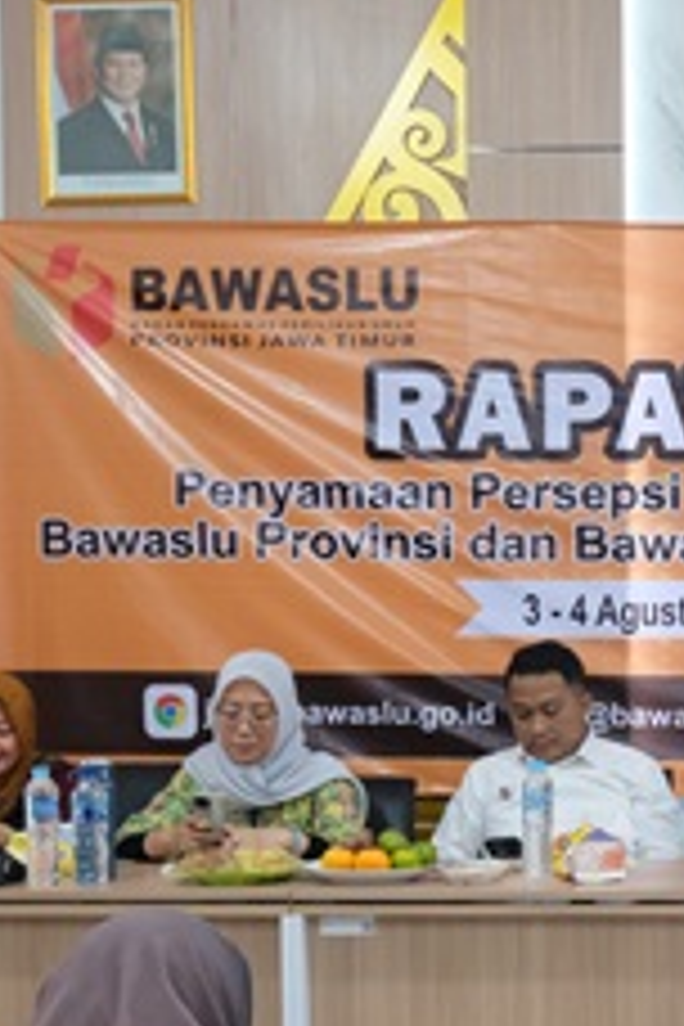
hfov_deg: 14.1
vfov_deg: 22.1
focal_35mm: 92
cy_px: 673
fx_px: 2622
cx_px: 940
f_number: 4.5
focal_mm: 28
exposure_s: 1/30
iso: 2500
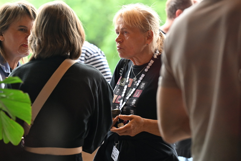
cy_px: 80
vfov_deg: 8.1
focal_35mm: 170
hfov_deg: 12.1
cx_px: 120
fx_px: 1138
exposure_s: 1/100
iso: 5000
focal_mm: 170
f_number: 5
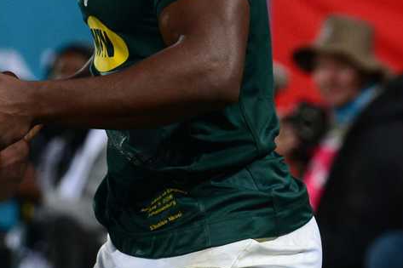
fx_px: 3178
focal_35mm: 284
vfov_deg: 4.8
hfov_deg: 7.2
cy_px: -44
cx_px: -61
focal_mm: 120
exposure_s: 1/640
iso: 1600
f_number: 2.8
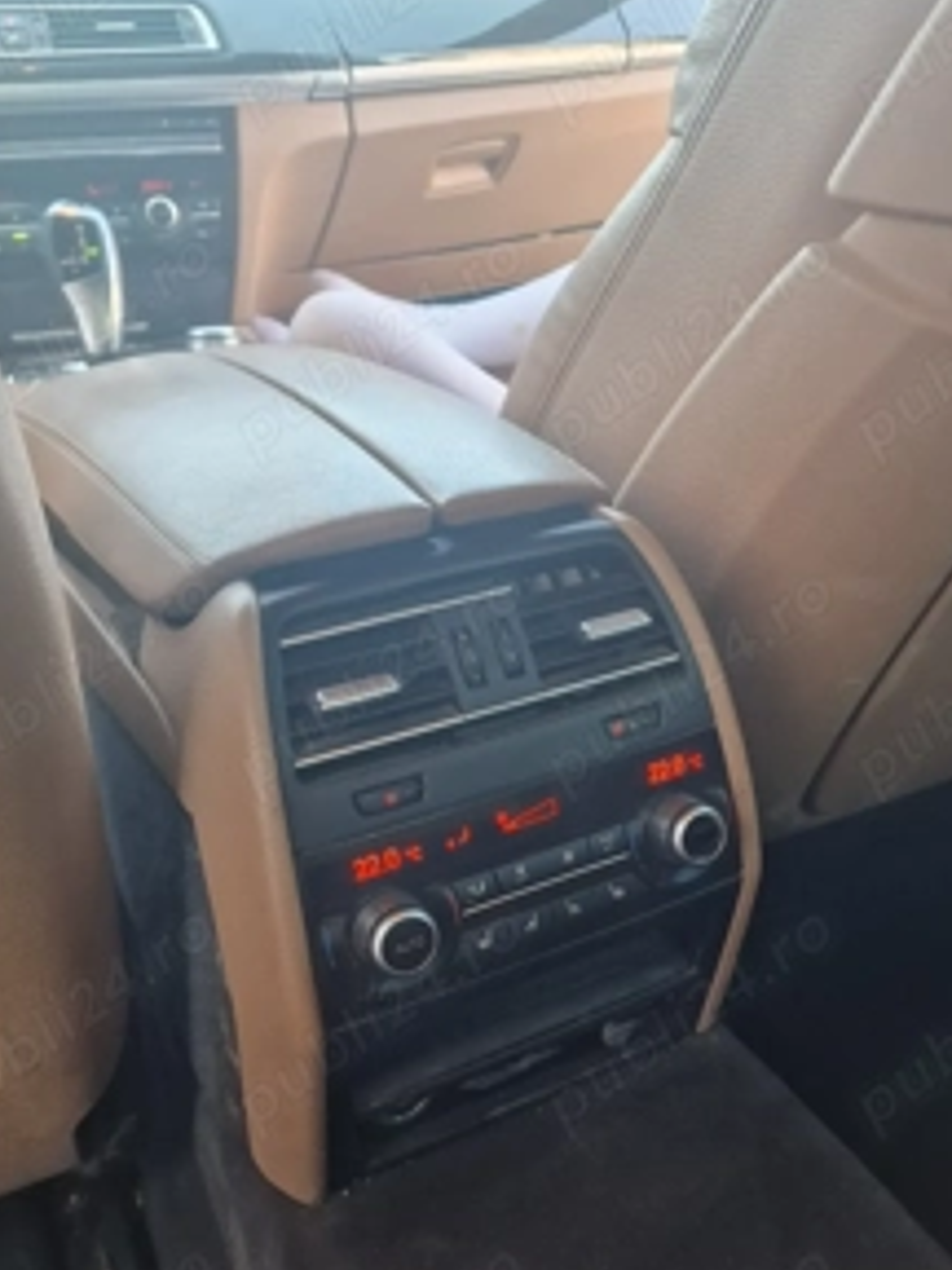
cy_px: 754
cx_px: 533
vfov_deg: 56.4
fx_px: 1173
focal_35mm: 32
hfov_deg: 44.1
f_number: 1.8
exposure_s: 1/120
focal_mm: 6.4
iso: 250
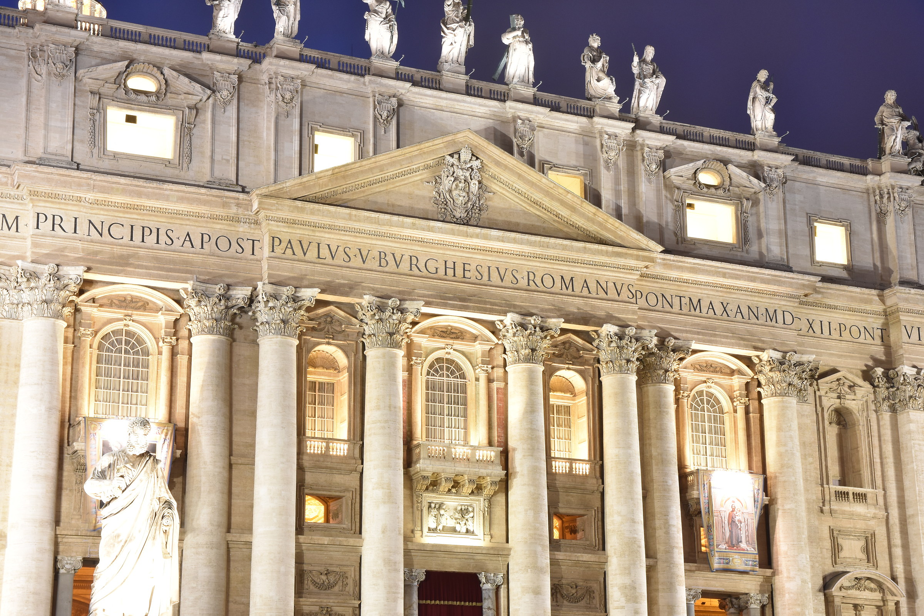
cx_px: 462
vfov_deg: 20.2
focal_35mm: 68
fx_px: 1732
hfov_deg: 29.9
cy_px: 308
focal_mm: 45
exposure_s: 2.5
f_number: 8
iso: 400
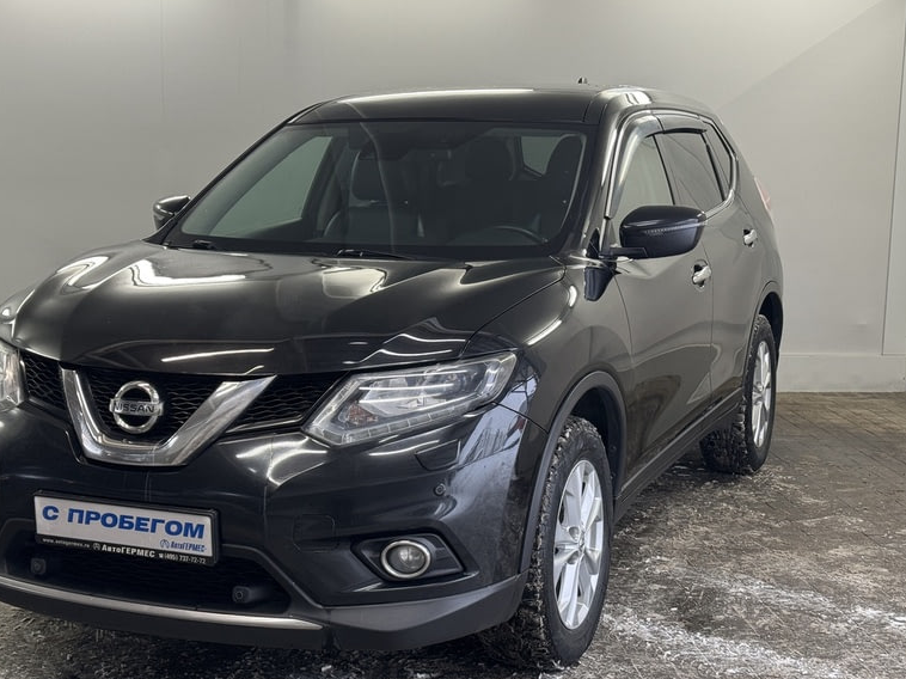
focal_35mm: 57
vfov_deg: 25.6
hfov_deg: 33.7
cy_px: 345
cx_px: 372
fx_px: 1491
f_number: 1.78
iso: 64
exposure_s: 1/100
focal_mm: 6.76
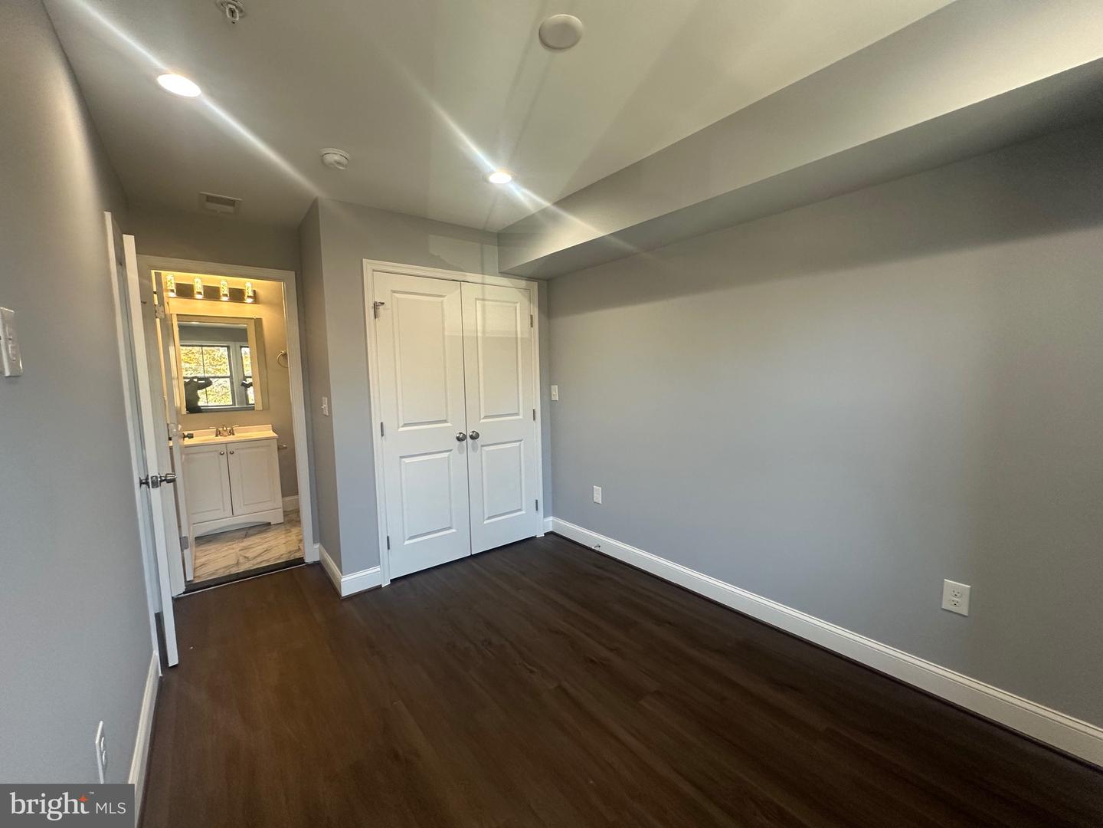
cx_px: 552
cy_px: 414
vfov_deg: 85.7
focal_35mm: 14
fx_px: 446
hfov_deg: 102.1
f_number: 2.2
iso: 200
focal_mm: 2.22
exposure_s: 1/120
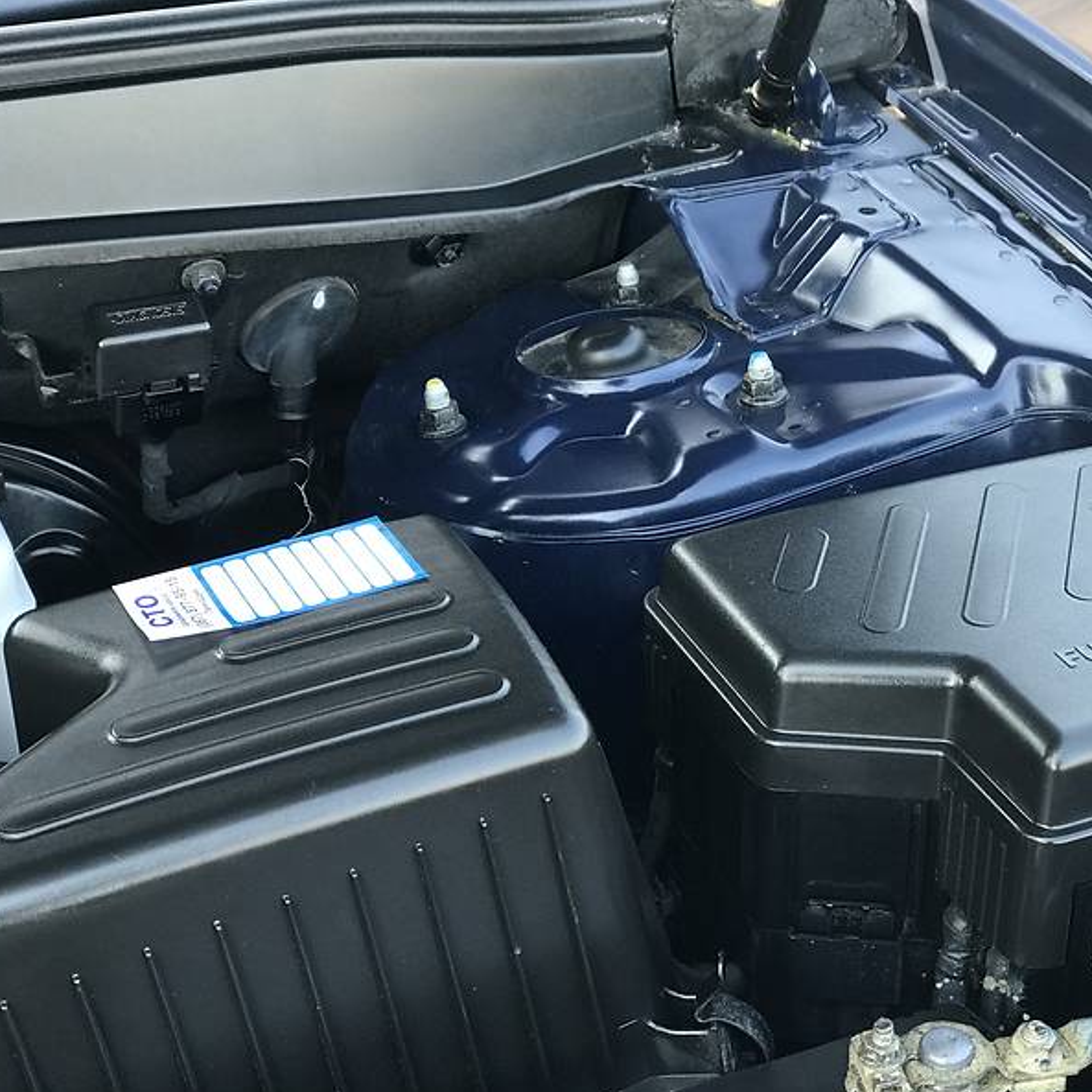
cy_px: 549
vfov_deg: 25.4
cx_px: 714
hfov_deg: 25.2
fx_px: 2427
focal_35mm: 68
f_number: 2.8
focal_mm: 6.6
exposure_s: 1/50
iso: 40
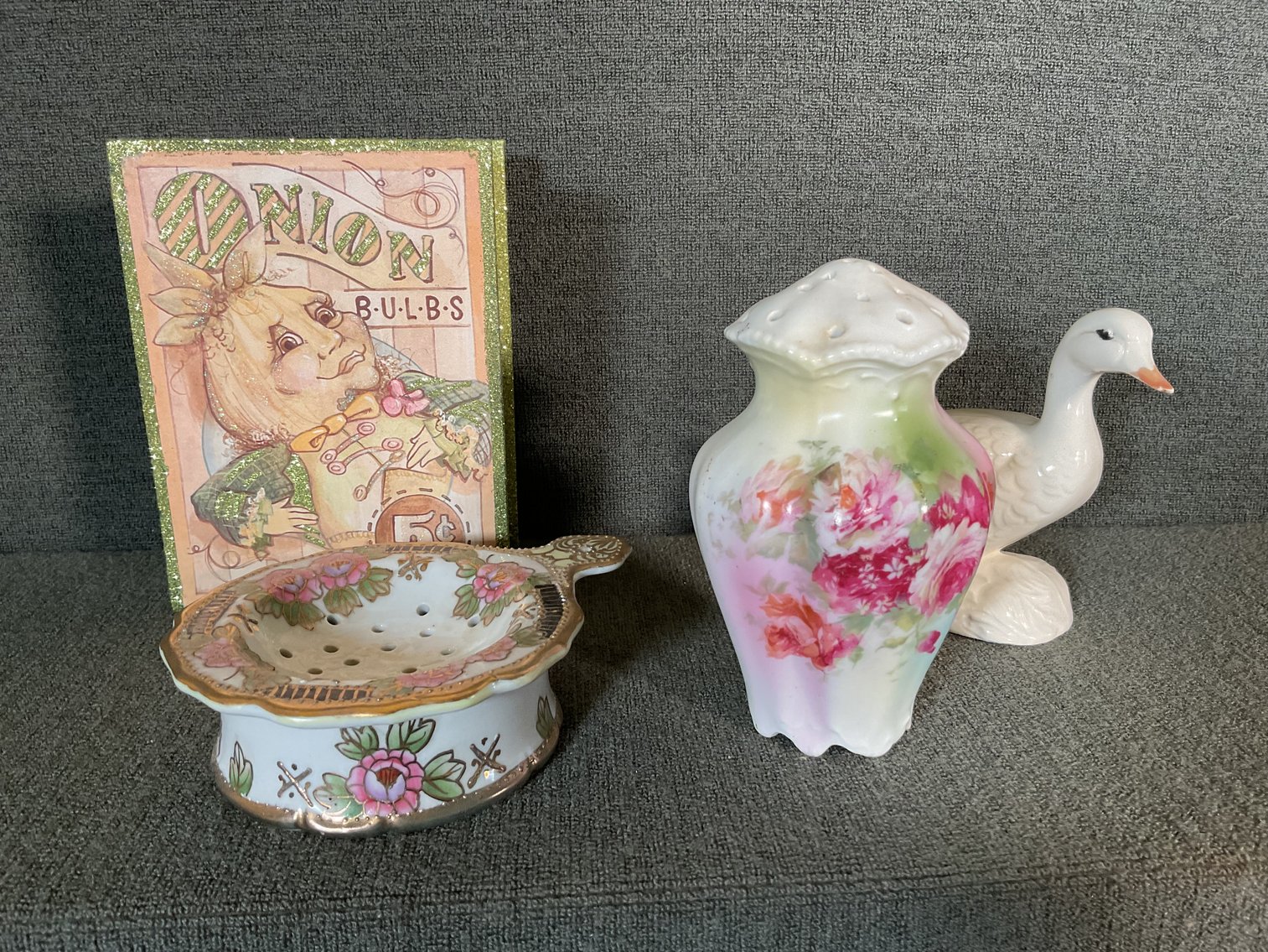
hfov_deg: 61.7
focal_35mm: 29
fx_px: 1062
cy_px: 476
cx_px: 634
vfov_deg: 48.2
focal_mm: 3
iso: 80
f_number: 1.8
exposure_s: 1/60
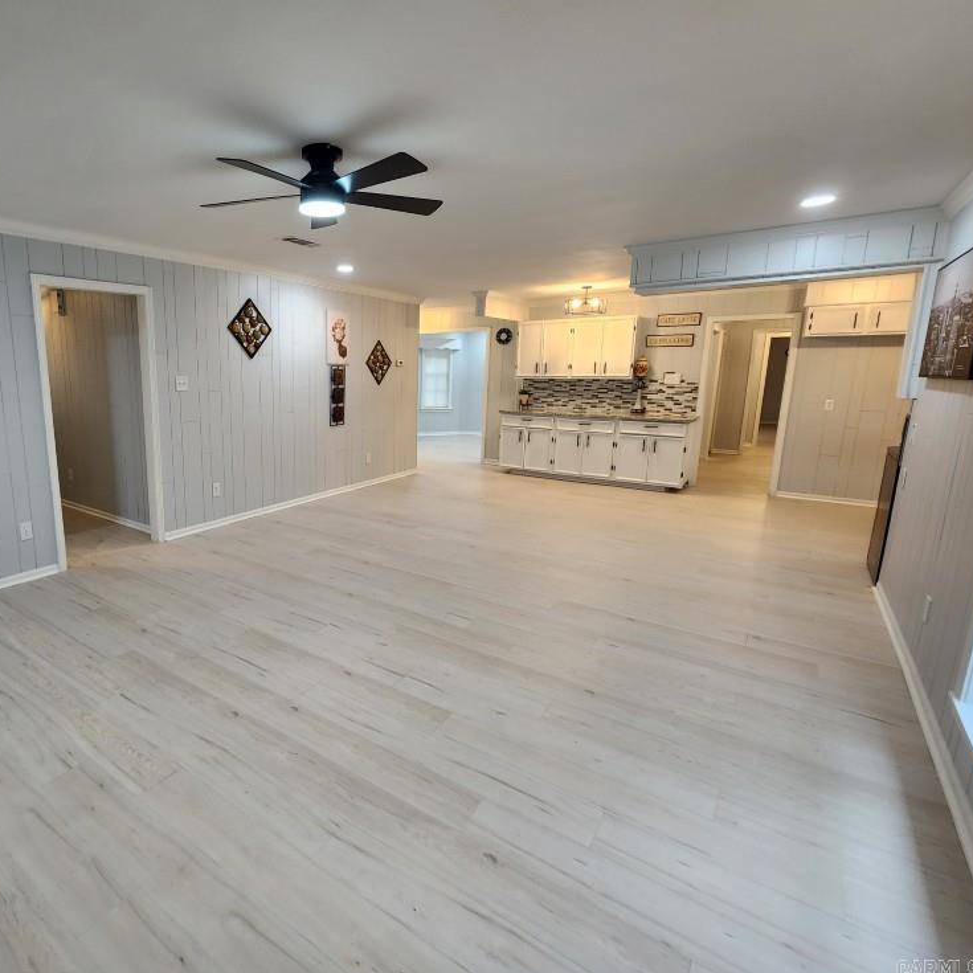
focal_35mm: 16
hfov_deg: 85.3
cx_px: 351
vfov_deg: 87.4
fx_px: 509
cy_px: 477
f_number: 2.2
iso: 200
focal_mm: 2.2
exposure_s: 1/60
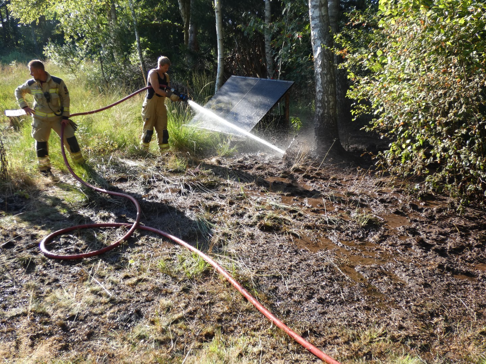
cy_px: 182
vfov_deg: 40.7
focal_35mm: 35
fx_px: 491
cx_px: 243
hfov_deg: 52.6
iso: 80
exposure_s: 1/160
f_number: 3.4
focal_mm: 6.2
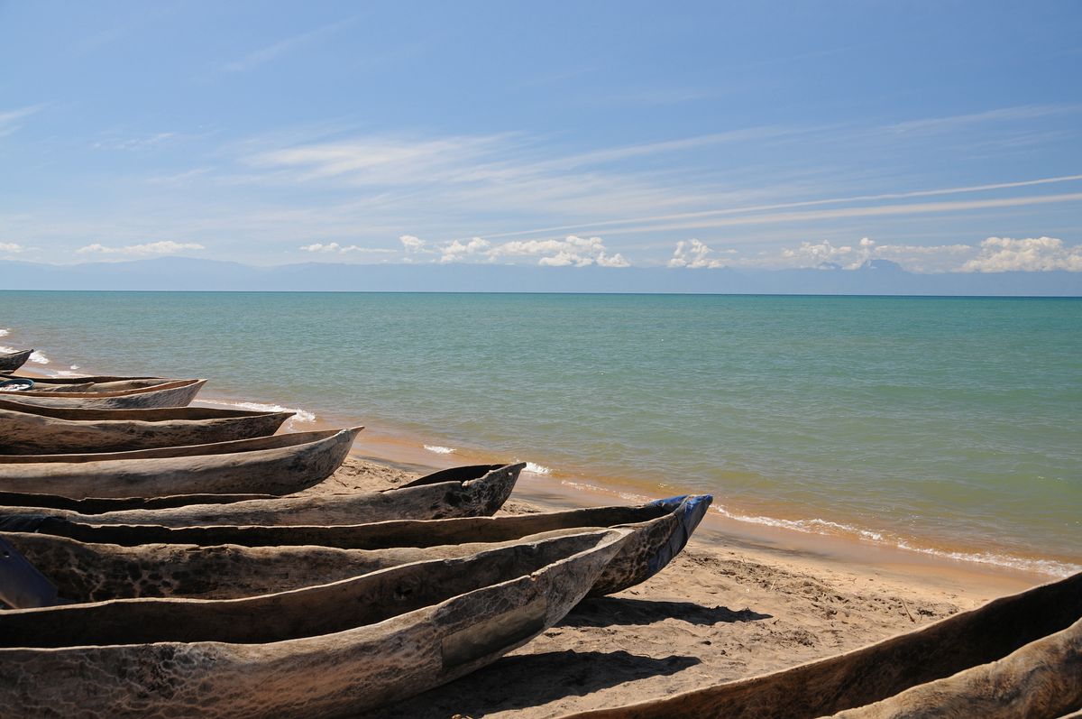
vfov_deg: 39.9
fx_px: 991
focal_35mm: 33
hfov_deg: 57.3
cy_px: 360
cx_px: 541
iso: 200
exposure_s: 1/160
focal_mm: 22
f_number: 6.3
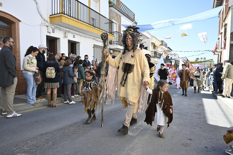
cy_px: 78
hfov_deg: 73.8
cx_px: 116
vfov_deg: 53.1
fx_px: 155
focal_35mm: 24
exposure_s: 1/400
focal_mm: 16
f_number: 6.3
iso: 320
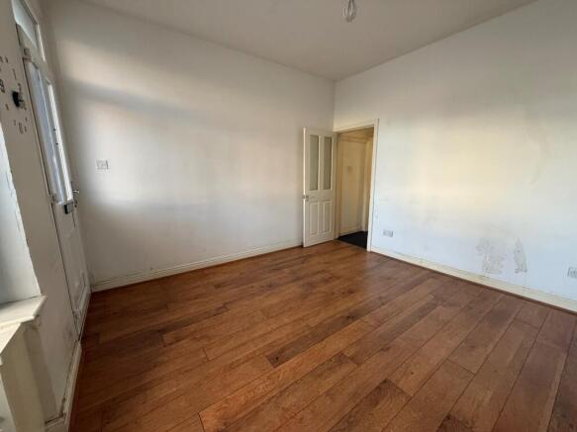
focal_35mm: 14
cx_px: 288
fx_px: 233
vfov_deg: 85.7
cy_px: 216
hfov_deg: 102.1
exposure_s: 1/77
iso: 320
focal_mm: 2.22
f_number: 2.2
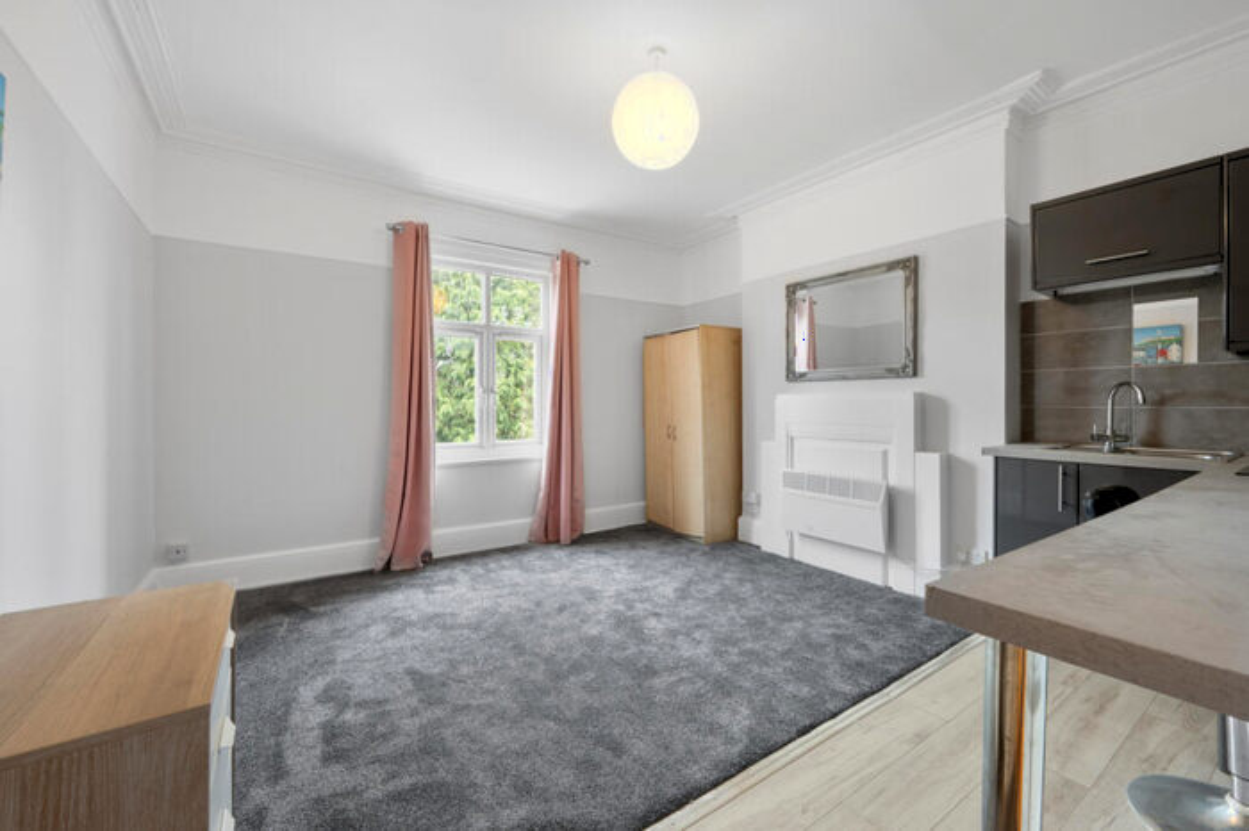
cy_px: 416
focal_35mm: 14
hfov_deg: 104.3
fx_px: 485
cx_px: 624
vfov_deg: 81.2
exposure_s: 6
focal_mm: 14
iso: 250
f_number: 16
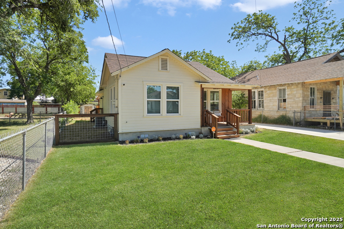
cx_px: 172
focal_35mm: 21
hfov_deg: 81.2
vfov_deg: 59.5
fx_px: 201
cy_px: 114
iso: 400
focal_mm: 14
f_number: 7.1
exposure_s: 1/250
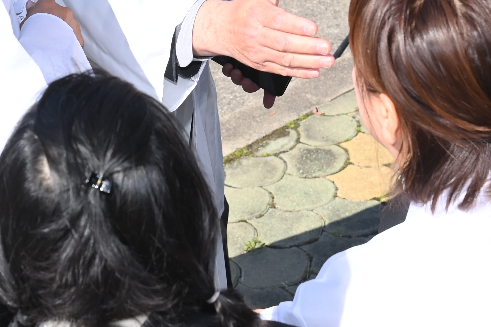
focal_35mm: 125
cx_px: 187
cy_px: -79
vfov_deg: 10.8
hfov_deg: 16.4
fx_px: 1705
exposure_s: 1/800
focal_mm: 48
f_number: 8
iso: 400
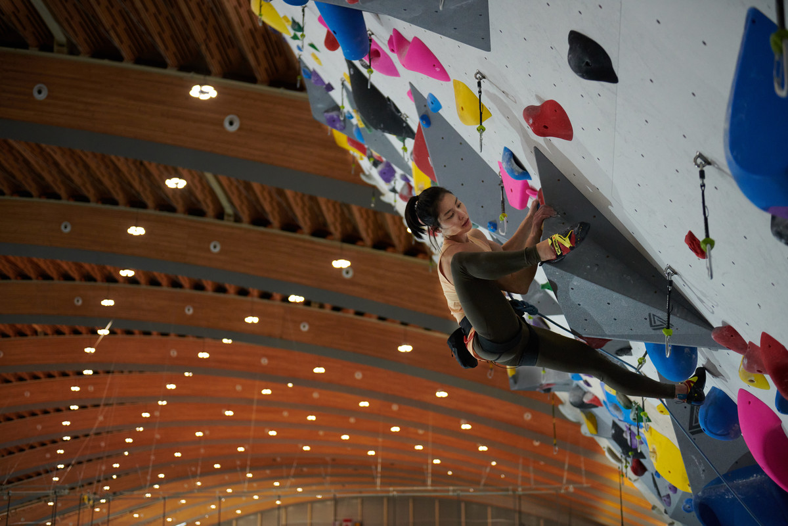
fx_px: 1051
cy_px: 263
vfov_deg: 28.1
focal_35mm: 48
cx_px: 394
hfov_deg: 41.1
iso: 2000
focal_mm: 48
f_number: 2.8
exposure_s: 1/250
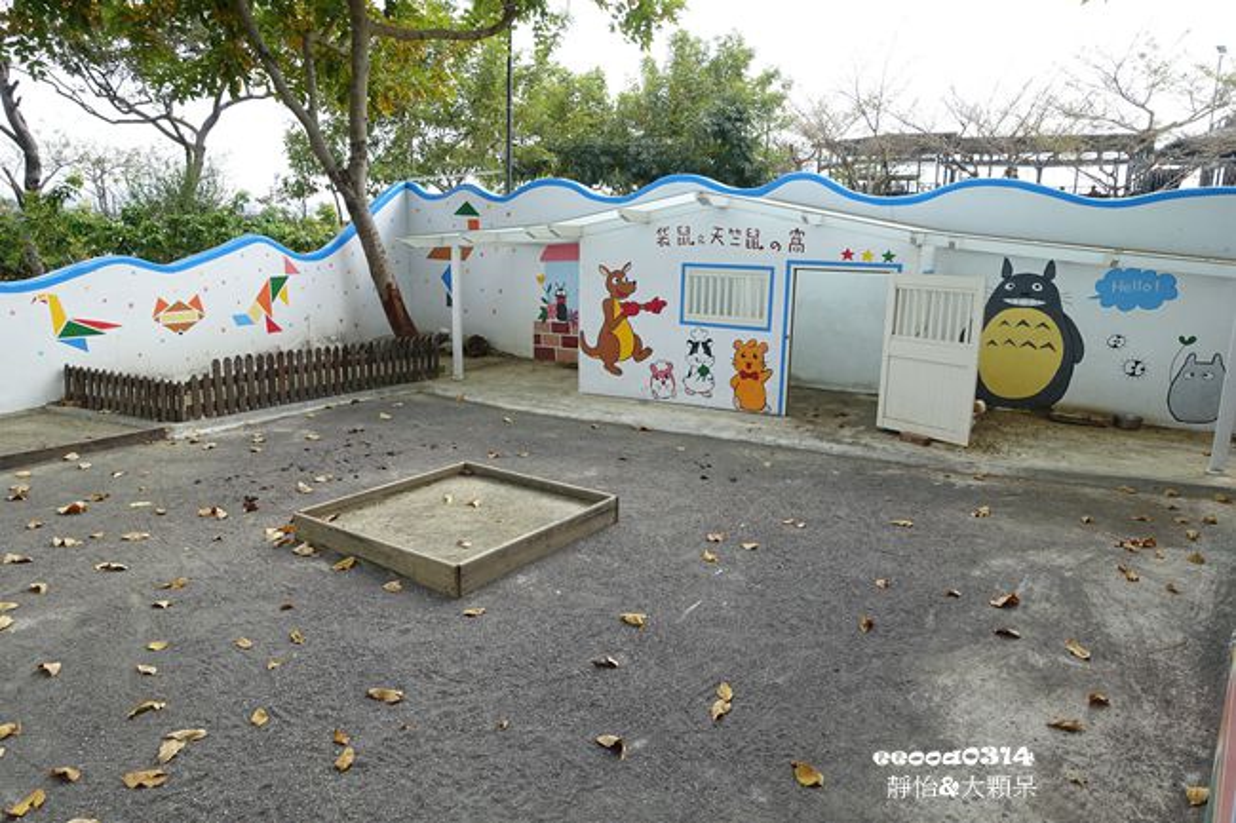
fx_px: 824
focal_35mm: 24
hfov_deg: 73.8
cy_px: 412
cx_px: 618
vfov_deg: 53.1
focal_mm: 8.8
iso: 125
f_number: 4
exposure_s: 1/320
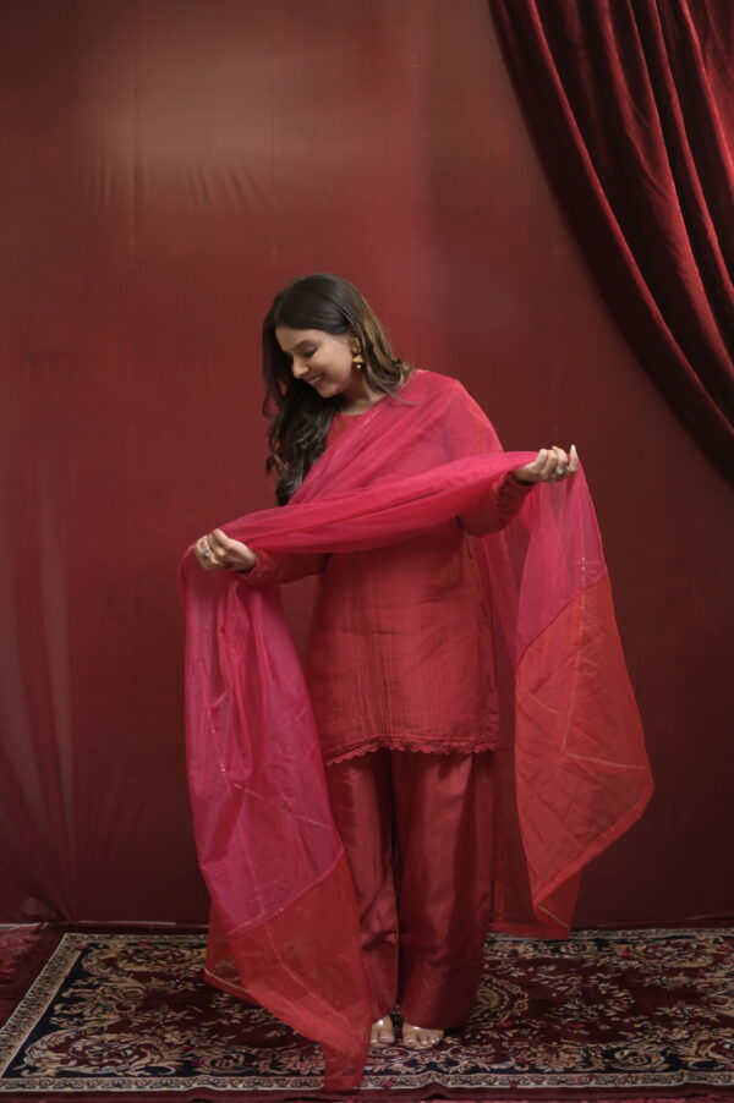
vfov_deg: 41.1
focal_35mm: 48
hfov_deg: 28.0
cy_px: 552
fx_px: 1470
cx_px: 367
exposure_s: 1/320
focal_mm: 48
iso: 800
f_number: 2.8
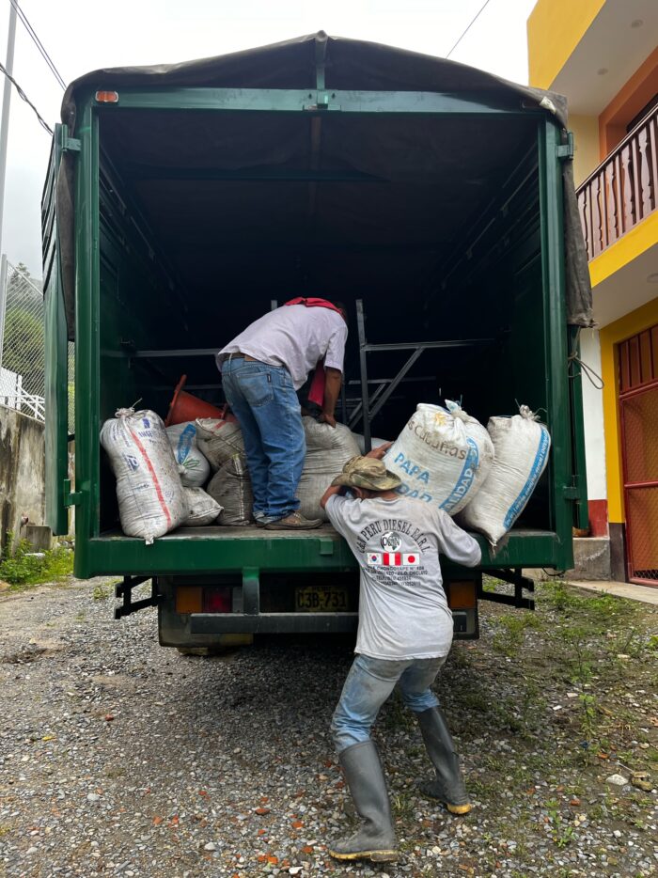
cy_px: 439
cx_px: 329
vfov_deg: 67.3
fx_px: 659
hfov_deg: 53.0
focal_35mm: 26
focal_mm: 5.1
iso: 50
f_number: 1.6
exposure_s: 1/449
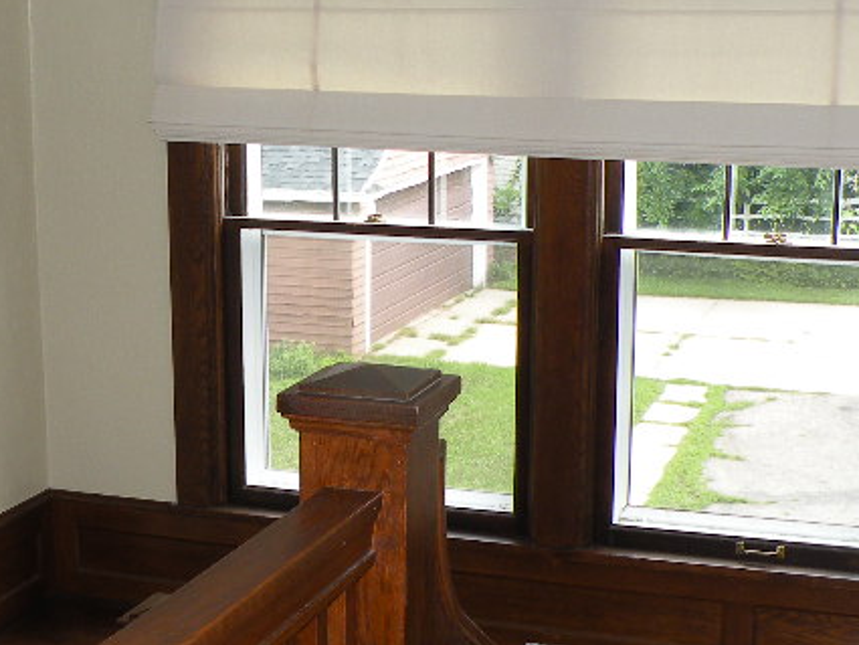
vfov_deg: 22.6
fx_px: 1613
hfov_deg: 29.7
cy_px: 372
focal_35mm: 65
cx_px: 313
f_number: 2.8
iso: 64
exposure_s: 1/60.2
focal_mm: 4.7
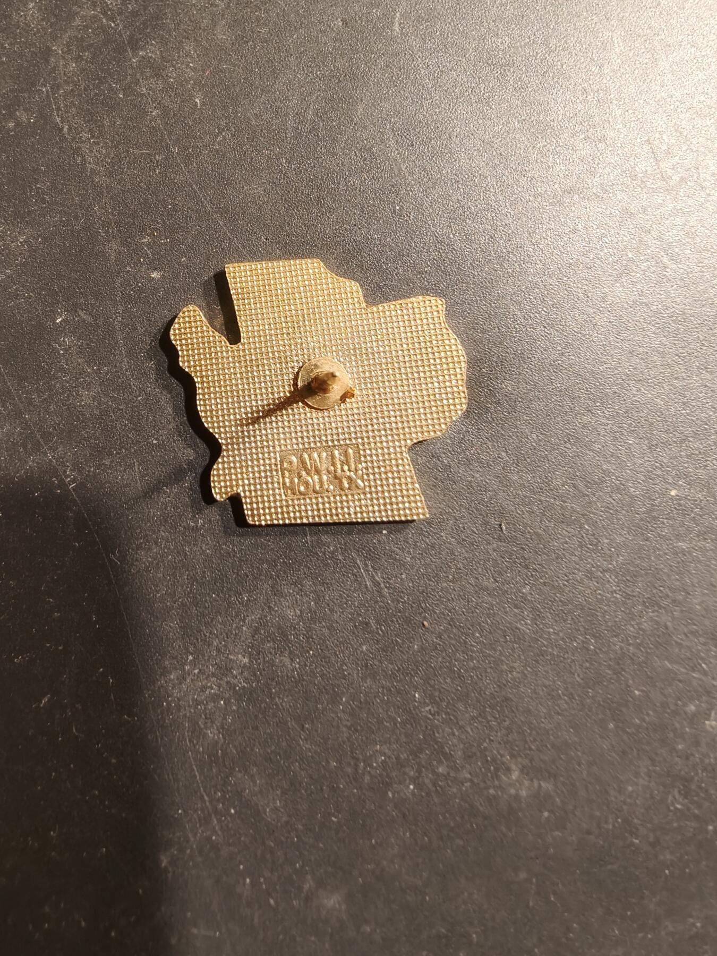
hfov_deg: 58.9
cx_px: 358
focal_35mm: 23
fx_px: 635
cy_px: 478
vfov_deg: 73.9
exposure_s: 1/50
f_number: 2
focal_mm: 2.32
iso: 250
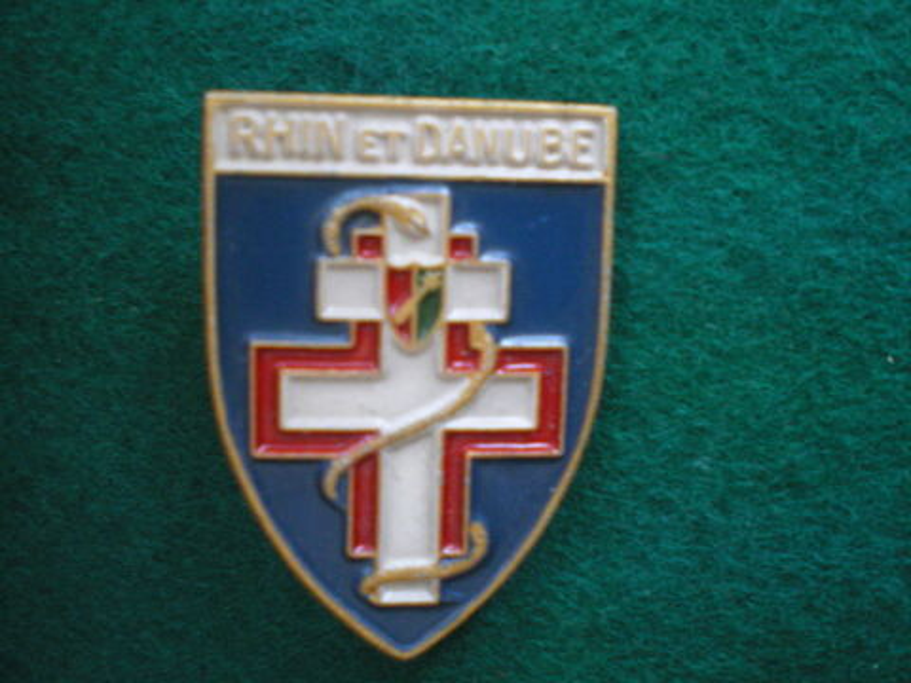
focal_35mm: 38
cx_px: 456
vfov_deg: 37.7
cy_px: 342
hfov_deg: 49.0
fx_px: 1000
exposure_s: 1/15
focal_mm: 6.3
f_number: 3.1
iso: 400
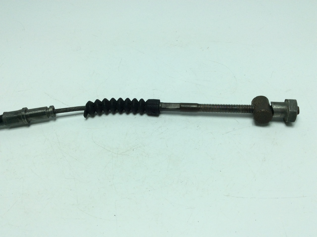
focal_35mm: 32
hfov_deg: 56.9
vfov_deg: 44.1
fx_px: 293
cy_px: 118
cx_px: 158
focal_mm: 3.3
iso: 32
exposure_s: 1/681
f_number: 2.4
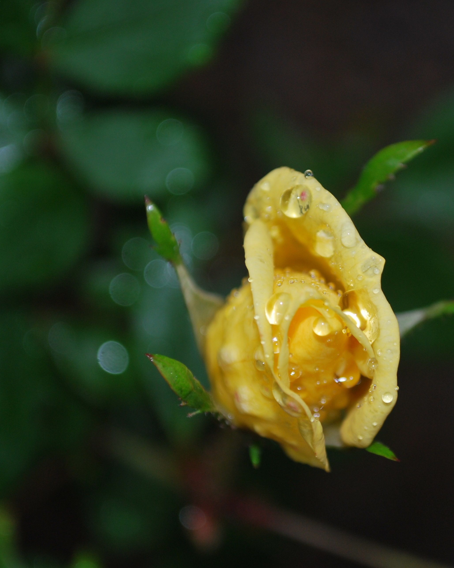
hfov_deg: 14.0
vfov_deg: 17.5
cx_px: 293
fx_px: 1848
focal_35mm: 110
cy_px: 284
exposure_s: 1/60
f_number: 5.6
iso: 200
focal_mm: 52
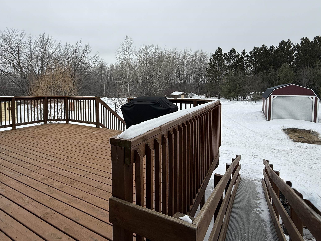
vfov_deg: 63.0
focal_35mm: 21
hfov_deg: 78.1
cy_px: 99
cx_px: 129
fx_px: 195
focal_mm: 2.22
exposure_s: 1/1125
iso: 50
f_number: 2.2
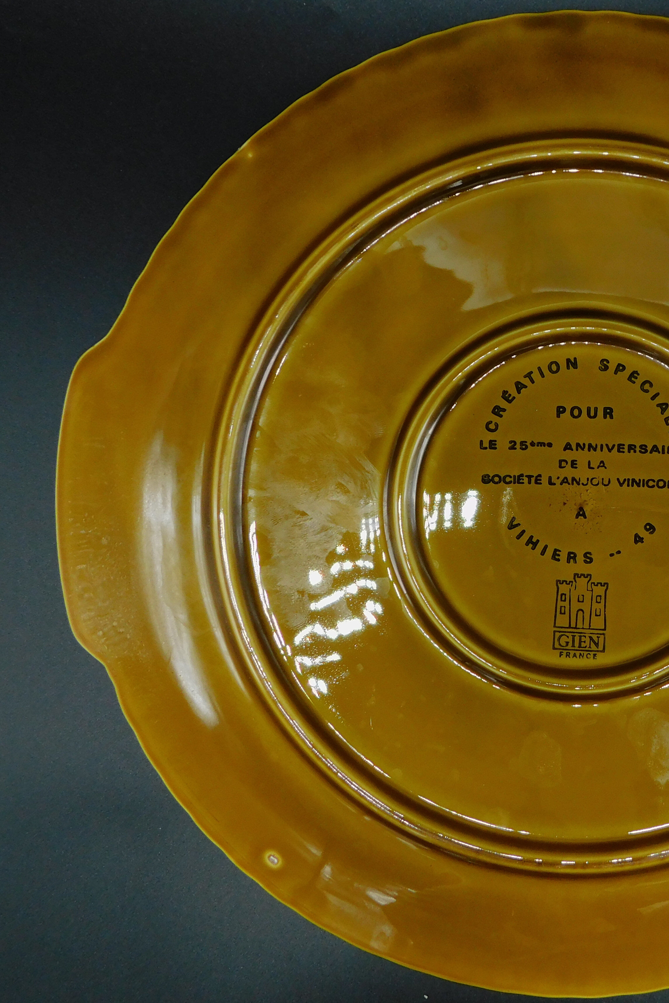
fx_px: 892
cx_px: 590
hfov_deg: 38.5
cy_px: 501
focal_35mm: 32
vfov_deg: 58.7
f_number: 3
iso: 125
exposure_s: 1/250
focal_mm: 4
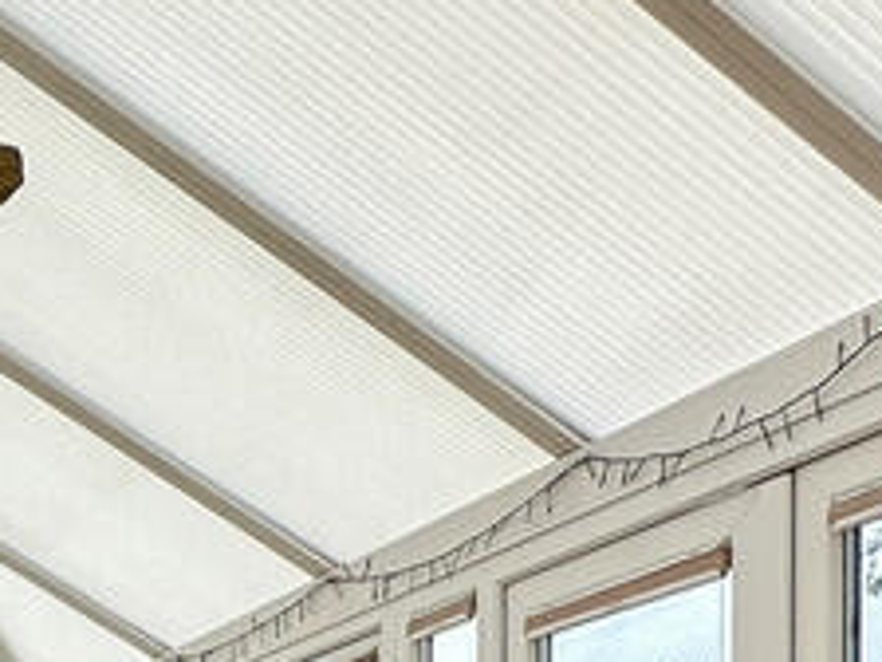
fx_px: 1631
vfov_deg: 17.4
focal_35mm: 64
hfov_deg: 27.2
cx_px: -134
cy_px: 1277
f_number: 2.2
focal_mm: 2.22
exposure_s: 1/216
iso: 40
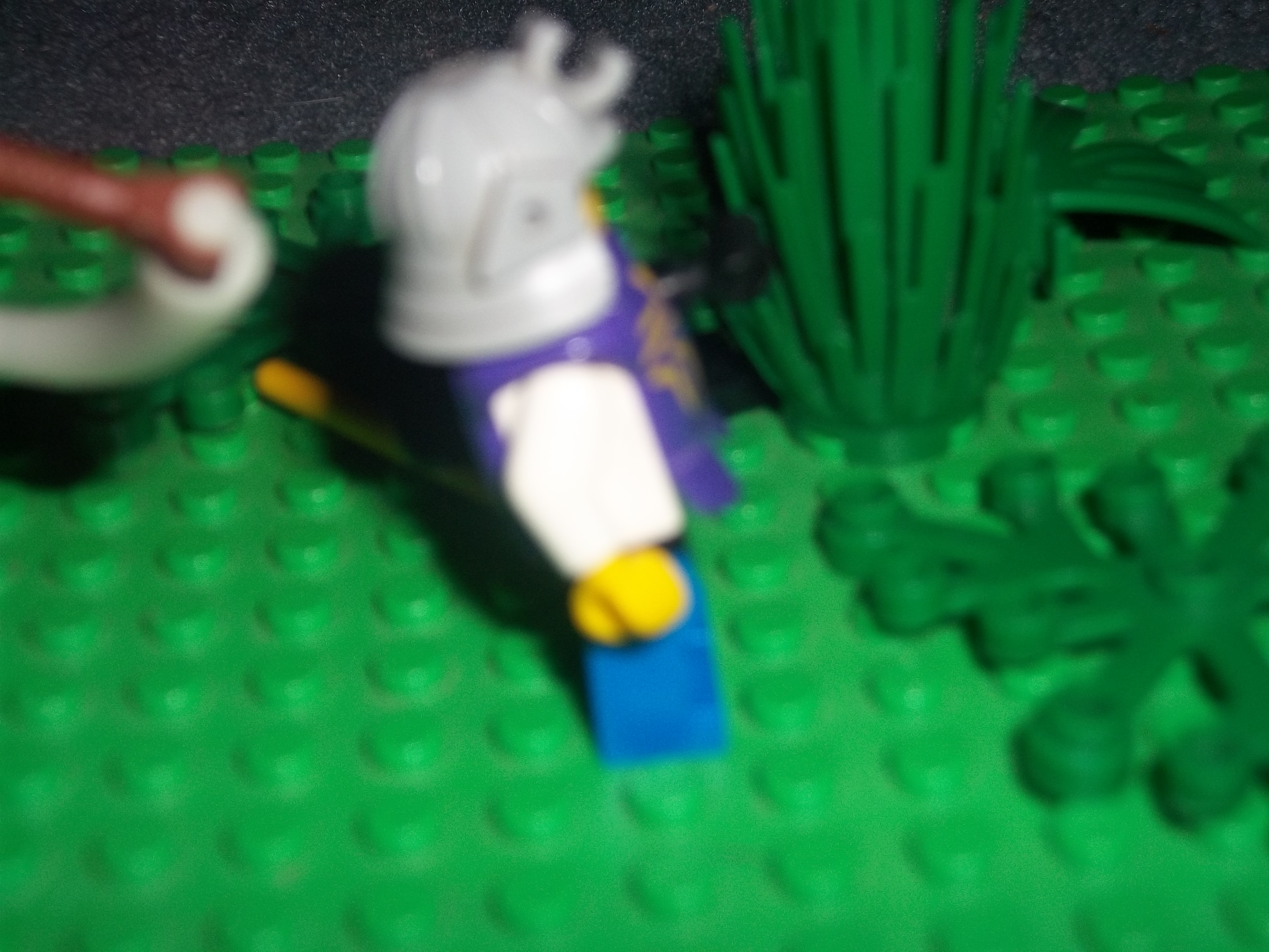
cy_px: 476
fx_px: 2273
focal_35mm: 62
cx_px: 634
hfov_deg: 31.2
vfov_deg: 23.7
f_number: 4.1
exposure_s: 1/100
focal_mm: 11
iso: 80
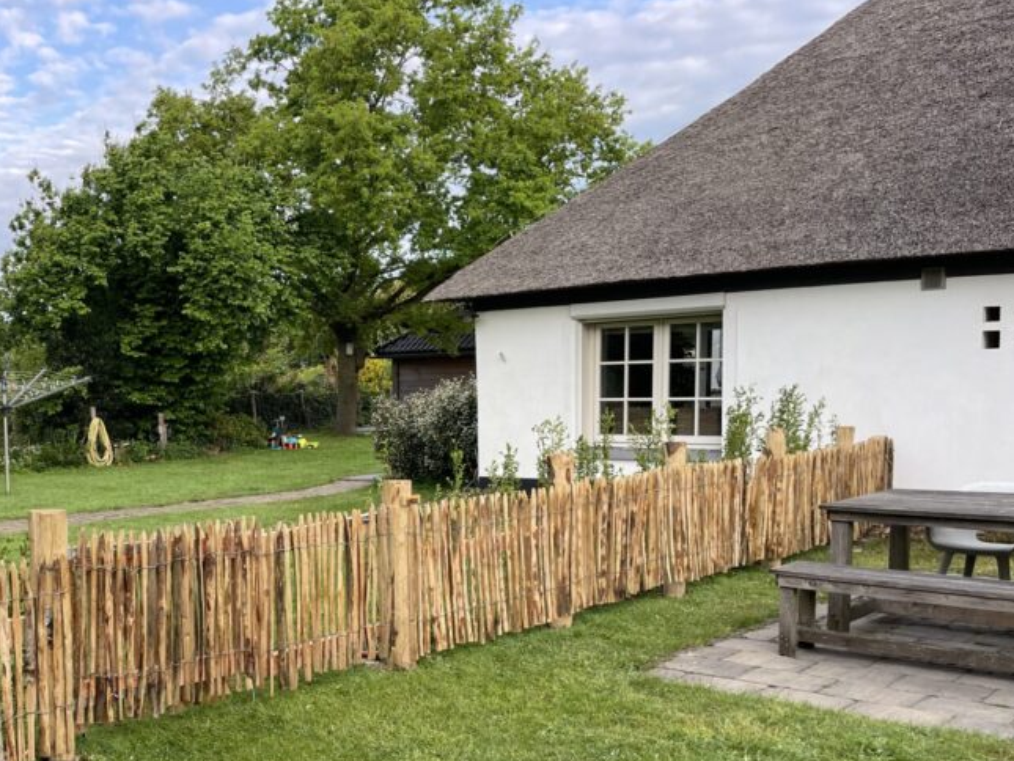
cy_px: 531
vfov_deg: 35.5
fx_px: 1172
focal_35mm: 40
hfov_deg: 45.0
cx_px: 242
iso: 32
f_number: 1.6
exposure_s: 1/458
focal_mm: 4.2
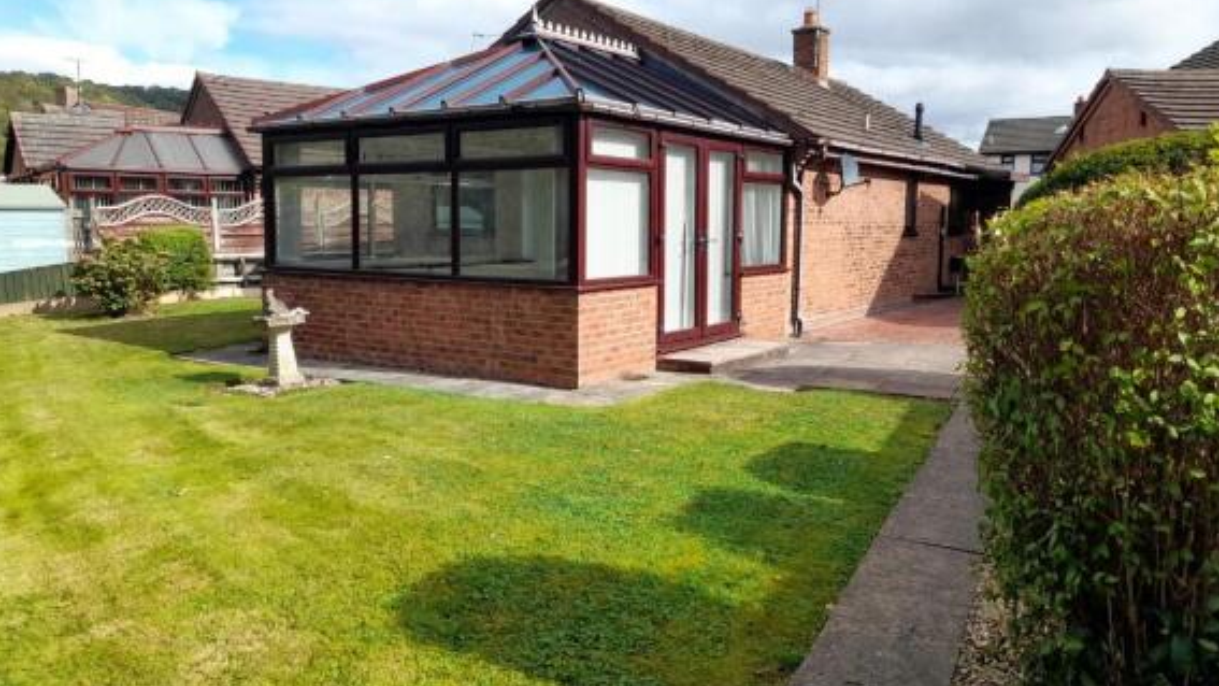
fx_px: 905
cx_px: 614
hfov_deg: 67.9
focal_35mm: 28
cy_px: 298
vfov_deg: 41.4
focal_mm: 4.6
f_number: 2
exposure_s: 1/449
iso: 20
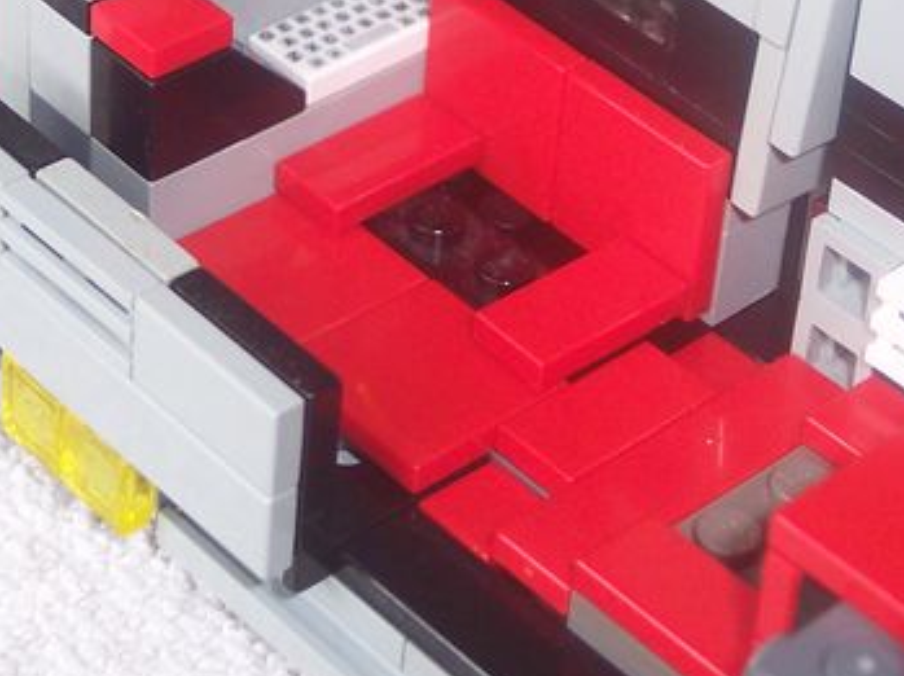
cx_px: 515
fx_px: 3052
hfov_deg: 16.8
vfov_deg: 12.5
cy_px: 61
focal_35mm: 117
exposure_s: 1/45
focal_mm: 10.7
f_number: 3.4
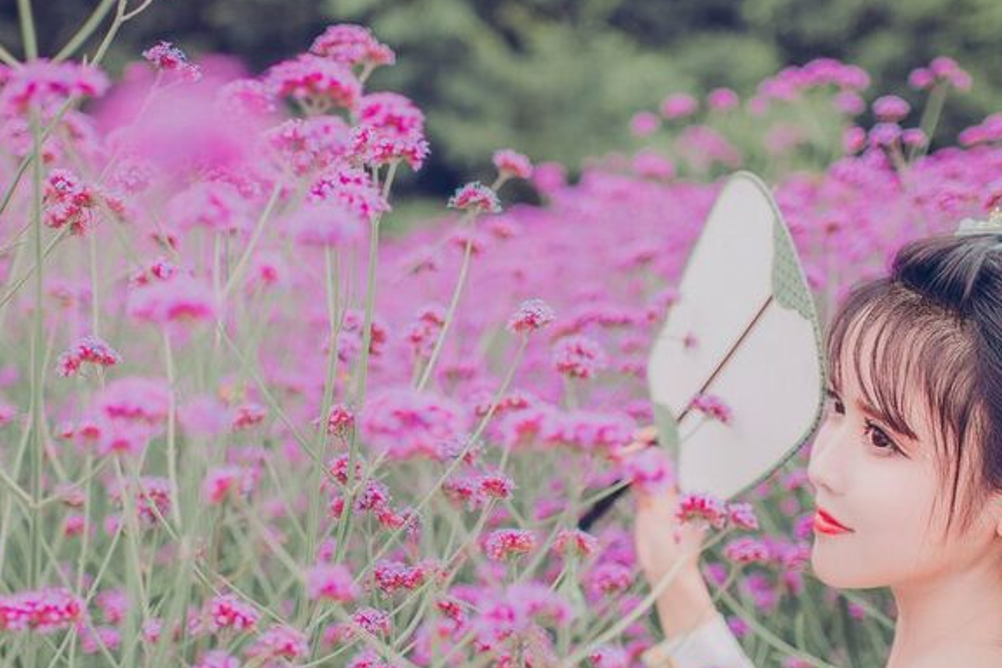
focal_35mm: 62
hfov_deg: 32.4
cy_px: 541
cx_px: 454
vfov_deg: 21.6
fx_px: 1726
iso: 100
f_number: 1.6
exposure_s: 1/1250
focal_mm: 35
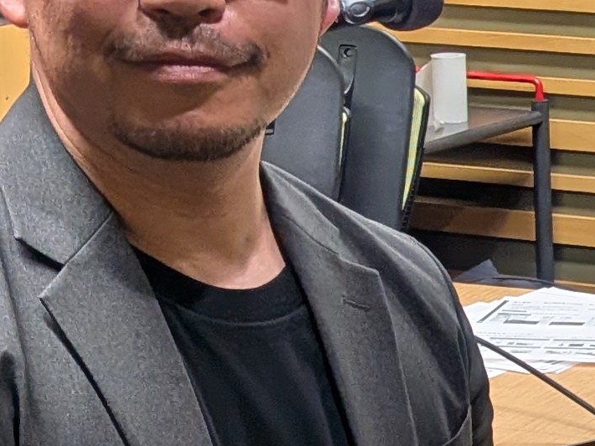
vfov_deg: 10.9
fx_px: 2320
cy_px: 404
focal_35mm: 135
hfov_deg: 13.6
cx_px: 939
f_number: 1.7
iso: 121
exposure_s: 1/60
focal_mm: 4.53
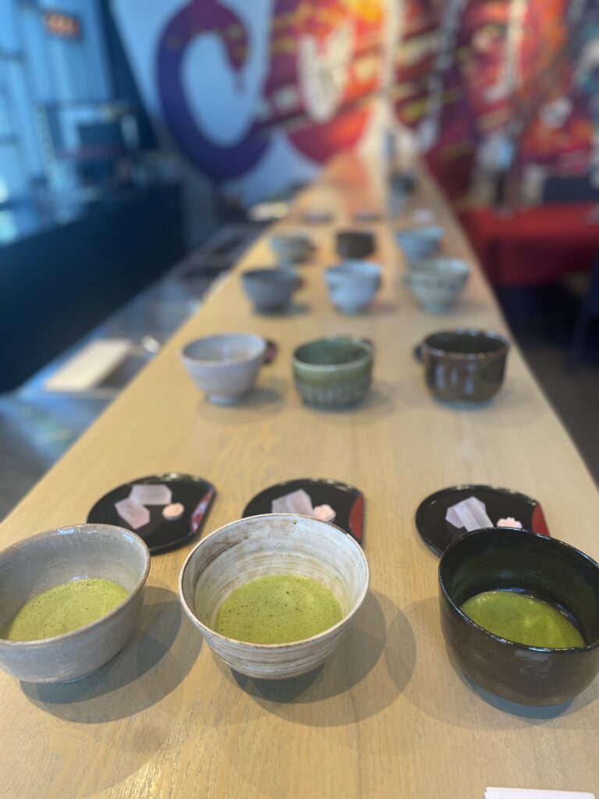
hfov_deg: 53.1
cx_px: 300
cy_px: 400
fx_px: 600
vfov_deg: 67.3
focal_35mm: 26
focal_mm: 4.2
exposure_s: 1/121
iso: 80
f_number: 1.6
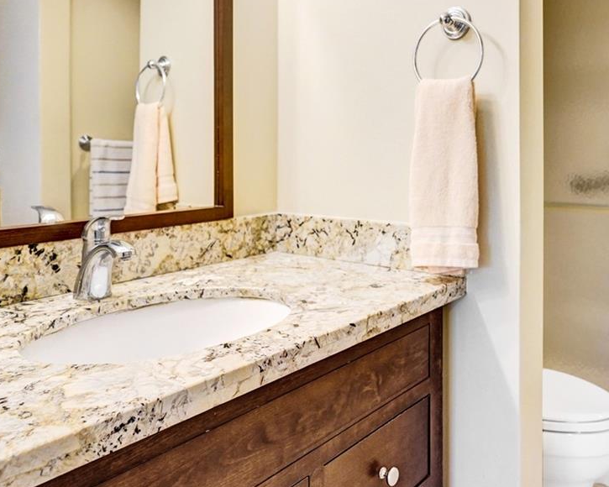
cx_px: 394
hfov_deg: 59.4
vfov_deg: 49.0
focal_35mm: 29
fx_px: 523
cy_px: 157
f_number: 3.5
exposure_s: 1/320
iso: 1250
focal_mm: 14
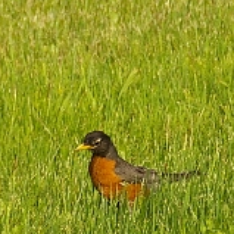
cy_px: 199
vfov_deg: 1.0
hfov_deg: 1.0
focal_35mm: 1728
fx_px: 13216
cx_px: 88
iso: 200
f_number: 8
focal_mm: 210
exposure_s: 1/250
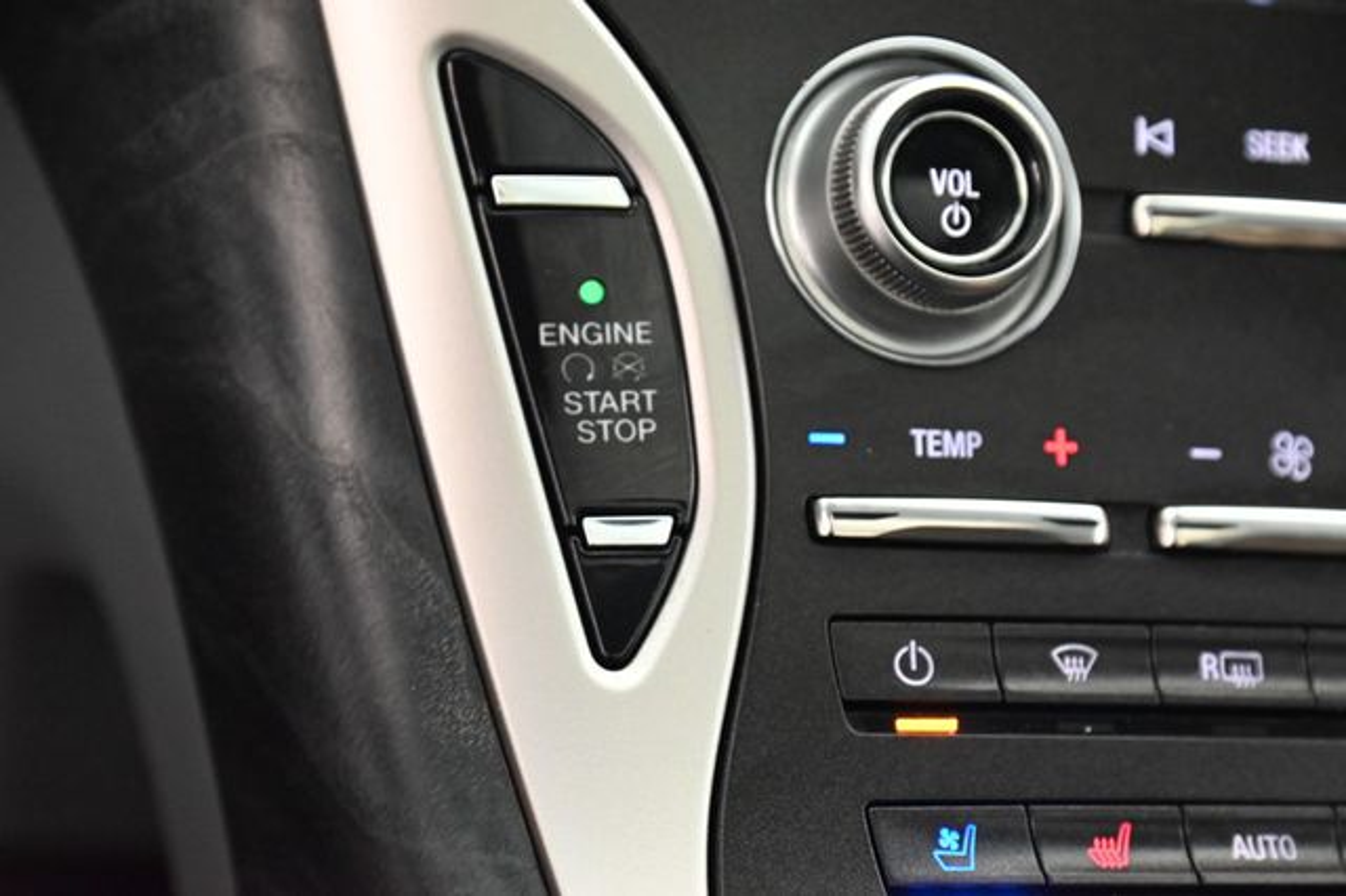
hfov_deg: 17.1
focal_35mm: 120
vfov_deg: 11.4
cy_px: 448
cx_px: 673
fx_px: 4484
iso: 10000
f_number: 7.1
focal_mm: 120
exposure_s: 1/60
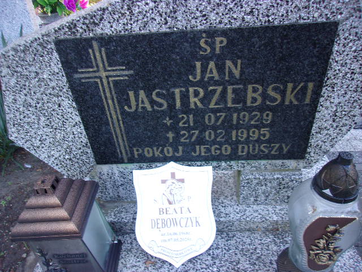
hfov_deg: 65.3
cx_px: 181
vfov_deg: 51.4
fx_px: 282
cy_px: 136
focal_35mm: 27
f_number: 3
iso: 80
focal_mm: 4.9
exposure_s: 1/34
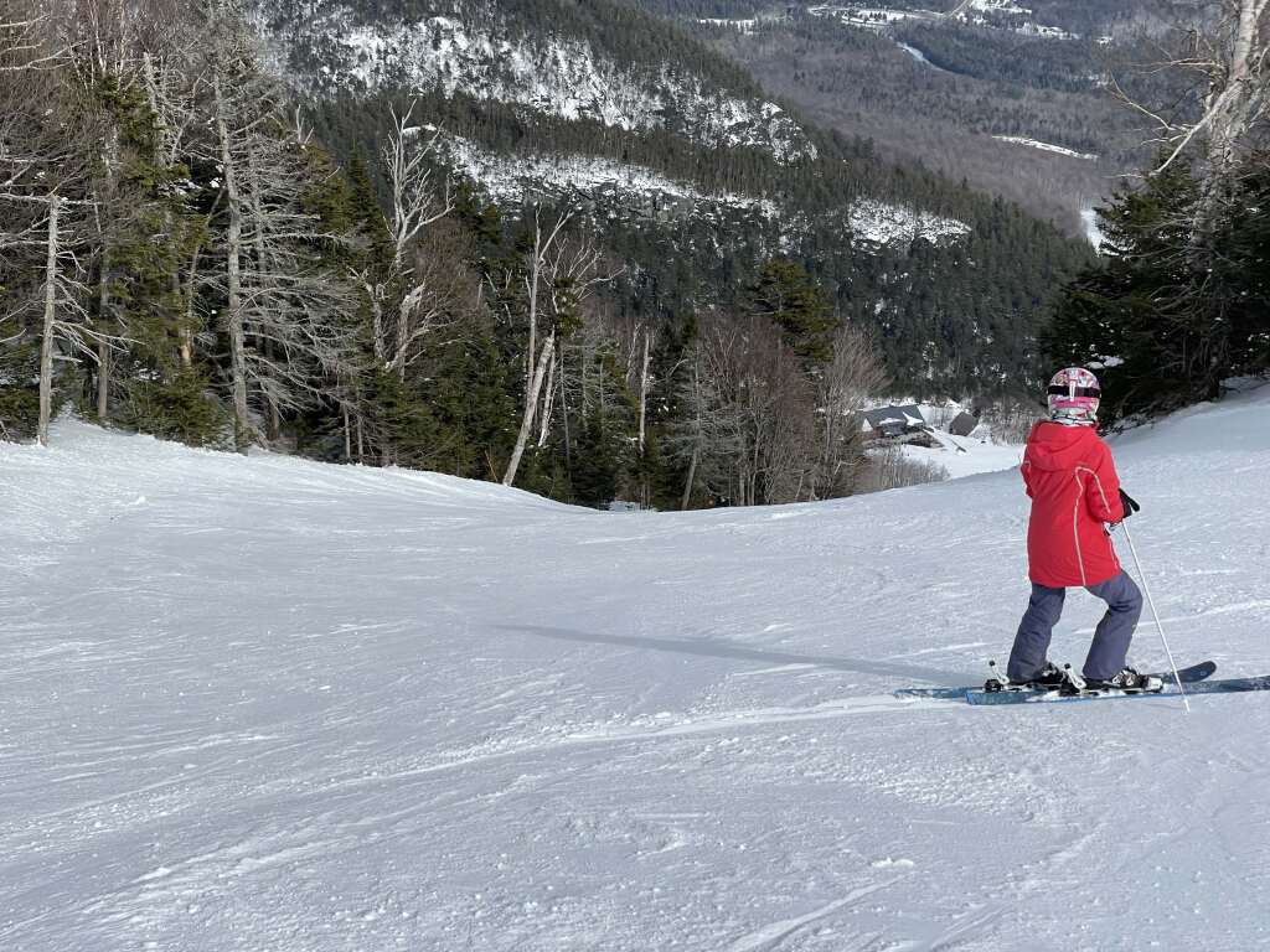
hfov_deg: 36.8
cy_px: 476
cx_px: 635
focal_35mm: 52
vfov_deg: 28.0
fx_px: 1908
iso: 25
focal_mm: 6
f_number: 2
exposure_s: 1/3425
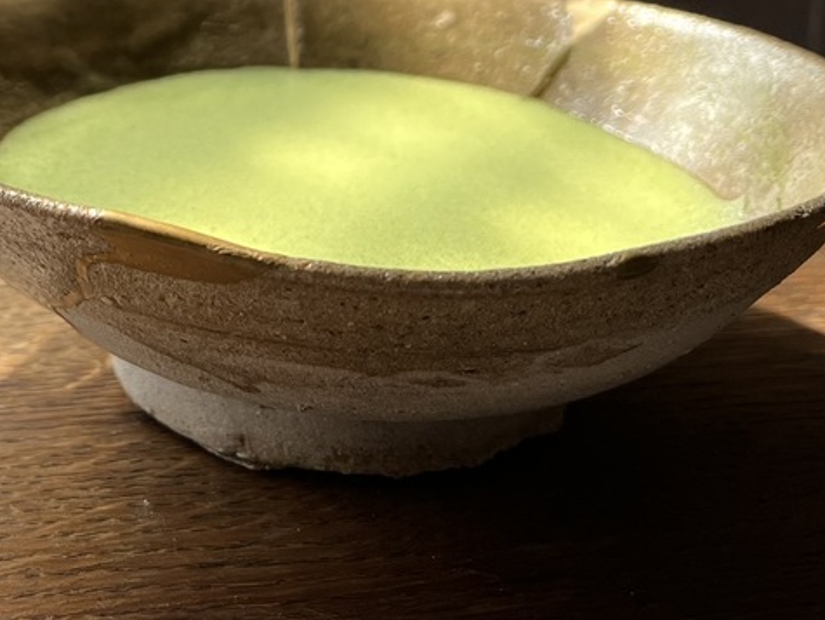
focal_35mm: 70
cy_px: -196
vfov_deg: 19.4
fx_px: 1670
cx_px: 63
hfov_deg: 26.7
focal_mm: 5.7
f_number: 1.5
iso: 50
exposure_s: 1/334
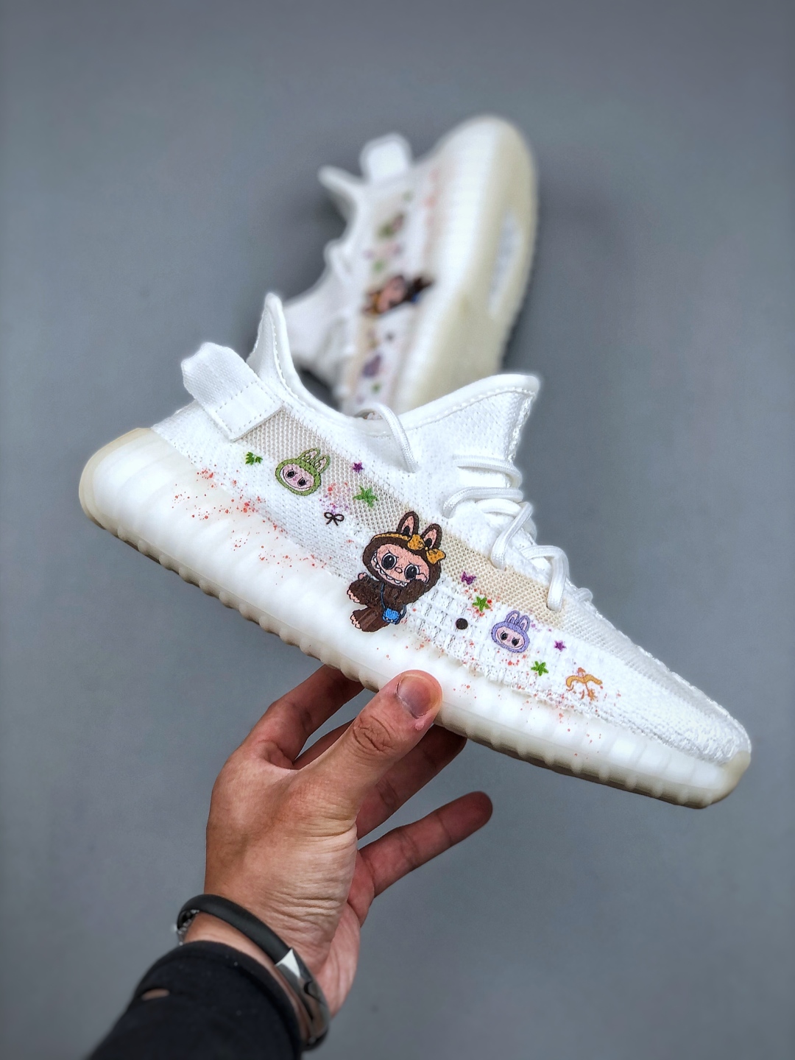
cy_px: 530
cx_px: 398
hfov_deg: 25.7
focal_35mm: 57
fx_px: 1745
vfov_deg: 33.8
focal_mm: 6.6
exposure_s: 1/100
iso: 25
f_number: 2.8
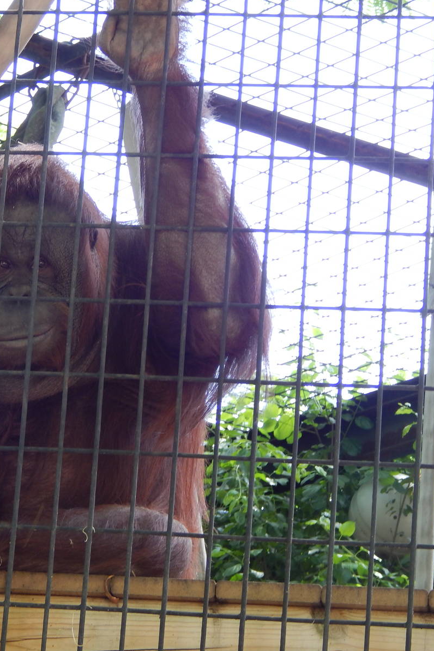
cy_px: 325
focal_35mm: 184
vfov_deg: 11.2
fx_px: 3327
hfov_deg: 7.4
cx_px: 21
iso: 125
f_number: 4.8
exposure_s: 1/30
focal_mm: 23.4
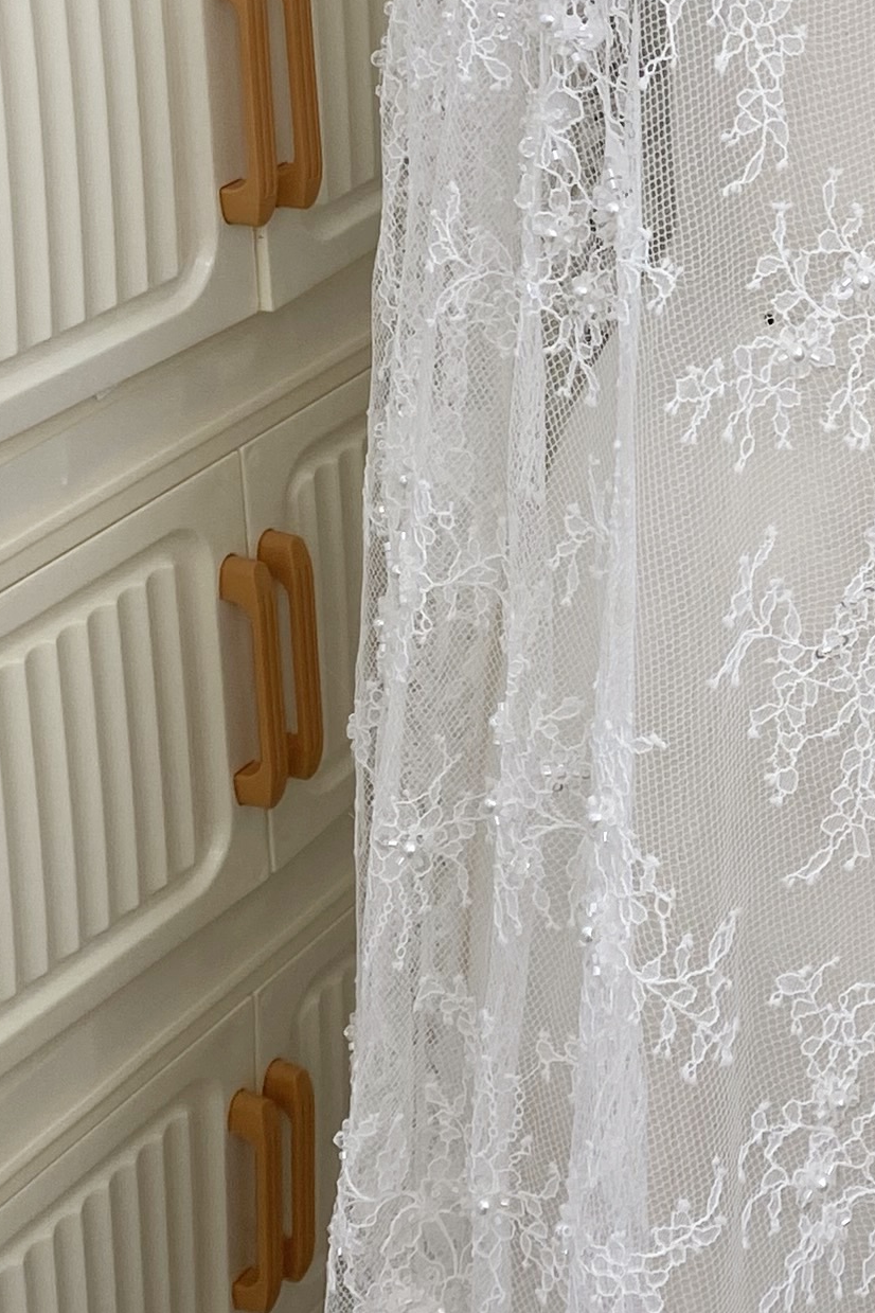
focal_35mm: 88
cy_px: 162
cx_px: 1035
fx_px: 3208
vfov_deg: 22.6
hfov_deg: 15.0
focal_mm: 4.25
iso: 50
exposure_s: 1/121
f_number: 1.8
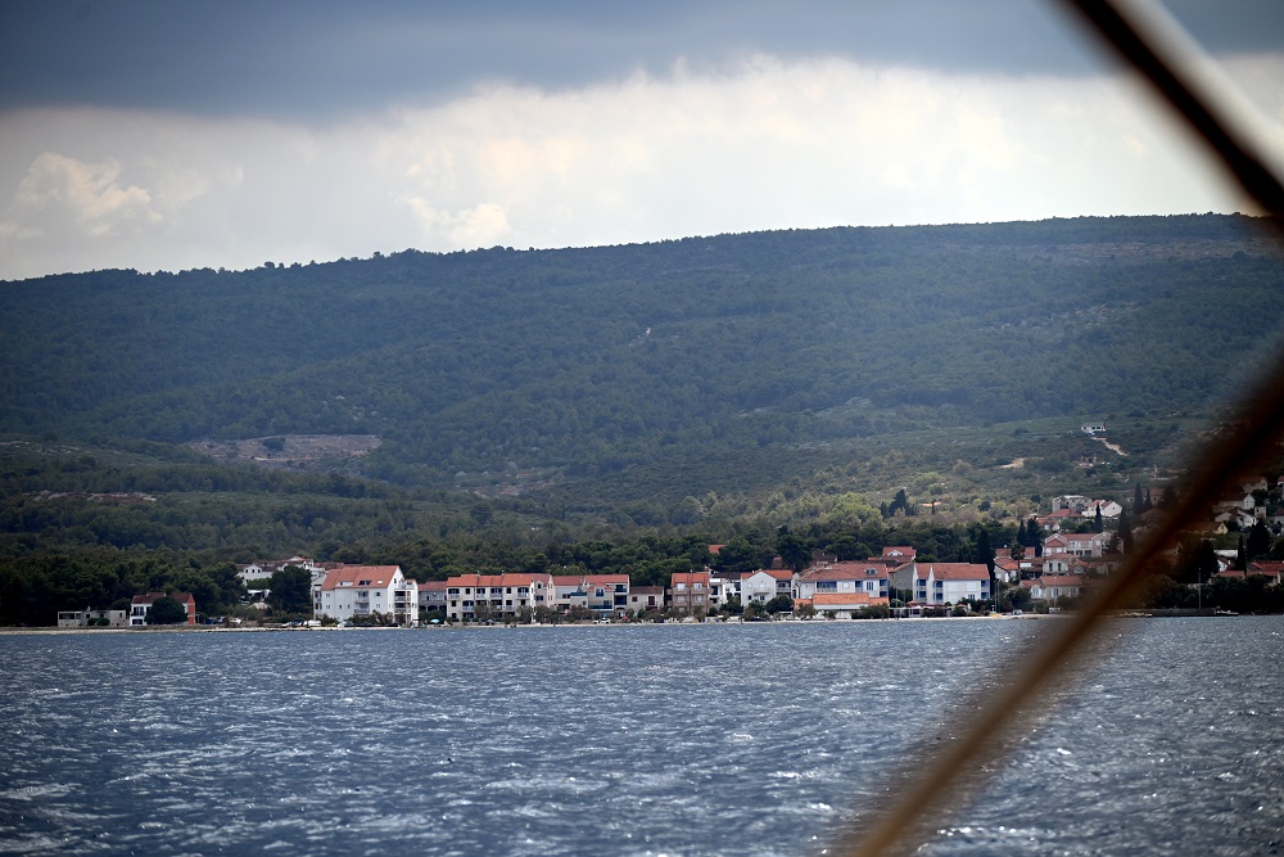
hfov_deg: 14.7
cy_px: 428
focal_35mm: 140
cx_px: 642
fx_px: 4994
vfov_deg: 9.8
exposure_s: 1/800
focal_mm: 140
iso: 100
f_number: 4.8
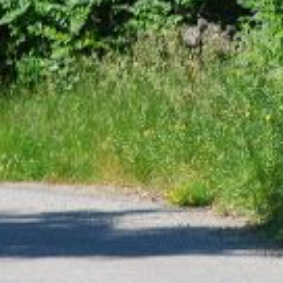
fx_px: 7825
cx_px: -75
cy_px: 128
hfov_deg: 2.1
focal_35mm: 846
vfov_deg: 2.1
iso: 100
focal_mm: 200
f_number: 8
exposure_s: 1/125
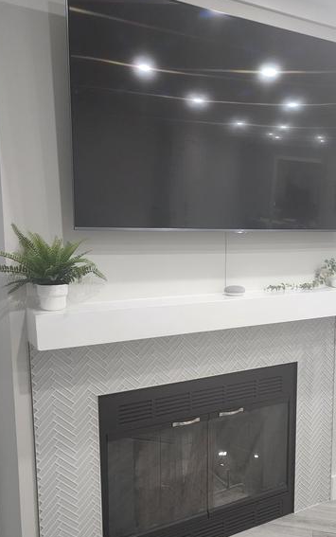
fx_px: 483
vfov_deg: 57.9
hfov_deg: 37.8
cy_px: 308
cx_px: 230
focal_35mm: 33
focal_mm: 6.4
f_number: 1.8
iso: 400
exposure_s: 1/120
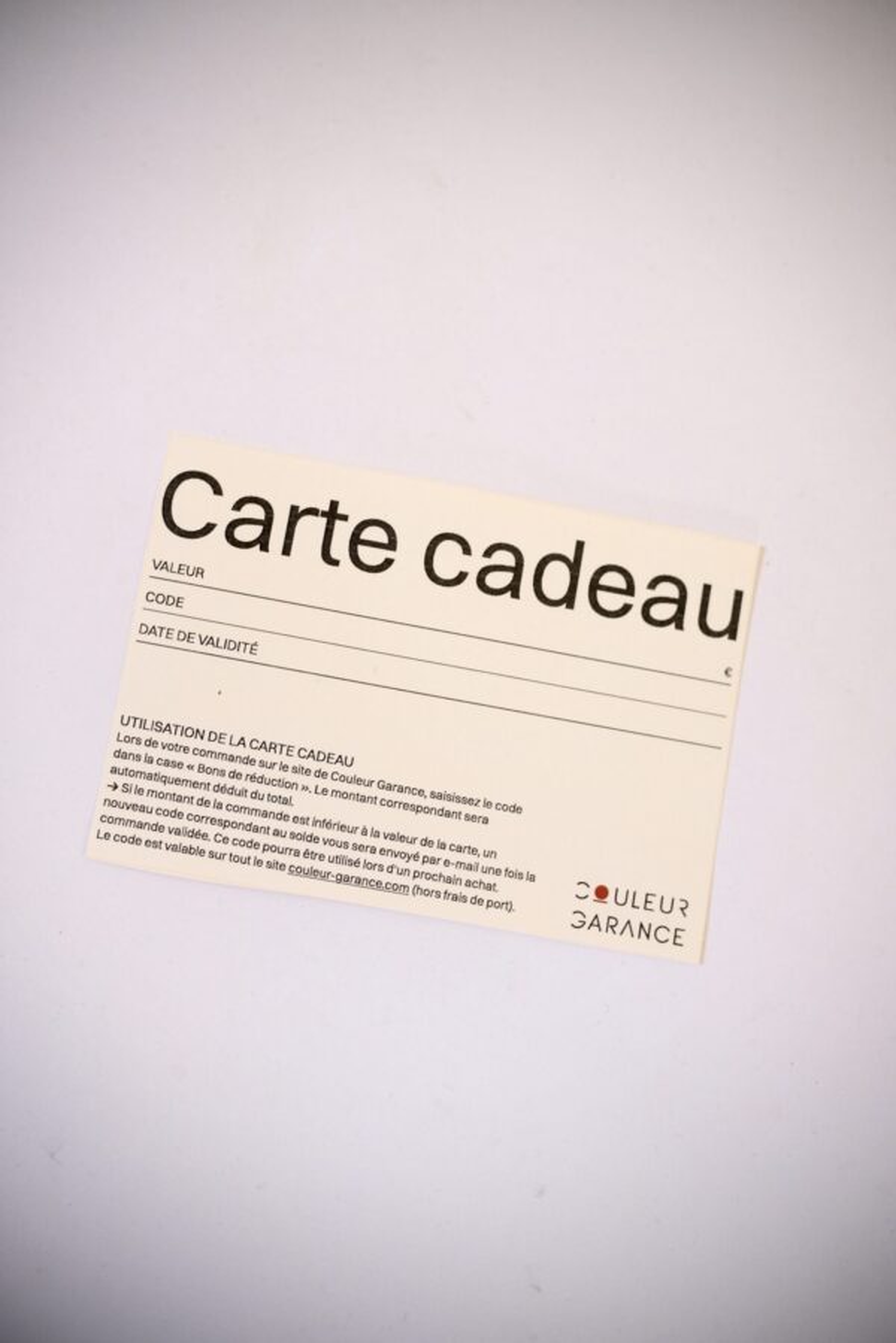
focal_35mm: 41
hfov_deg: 32.6
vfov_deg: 47.4
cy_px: 672
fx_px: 1531
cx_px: 448
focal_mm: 27
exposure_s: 1/60
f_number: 4
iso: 1000
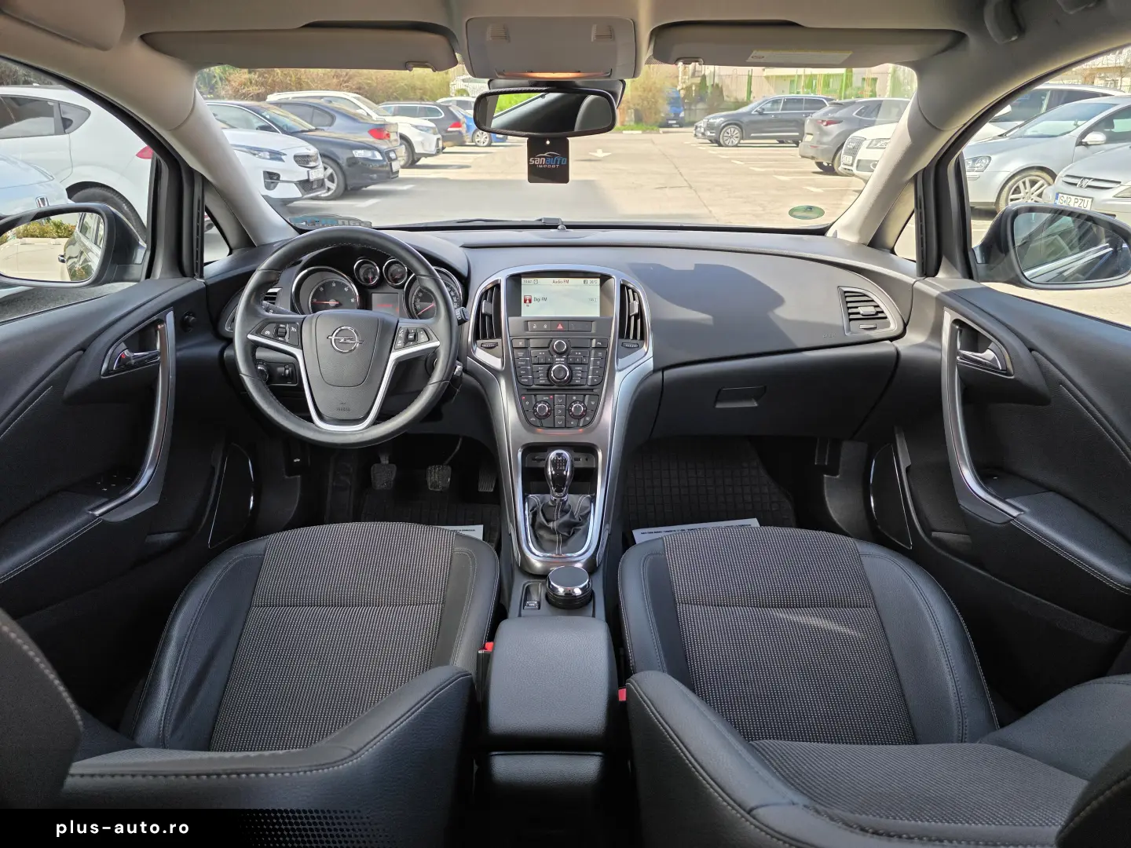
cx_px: 566
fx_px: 751
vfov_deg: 58.9
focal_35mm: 23
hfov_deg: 73.9
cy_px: 424
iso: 50
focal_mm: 6.3
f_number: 1.7
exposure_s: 1/359
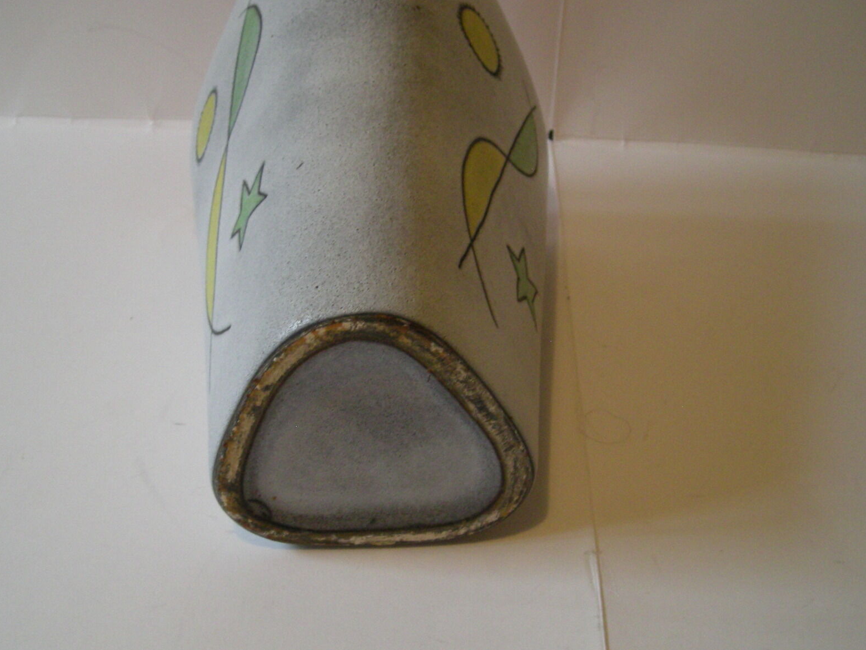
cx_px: 380
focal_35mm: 46
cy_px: 338
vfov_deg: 31.5
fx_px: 1151
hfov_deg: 41.2
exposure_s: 1/50.4
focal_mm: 5.7
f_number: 2.8
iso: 249
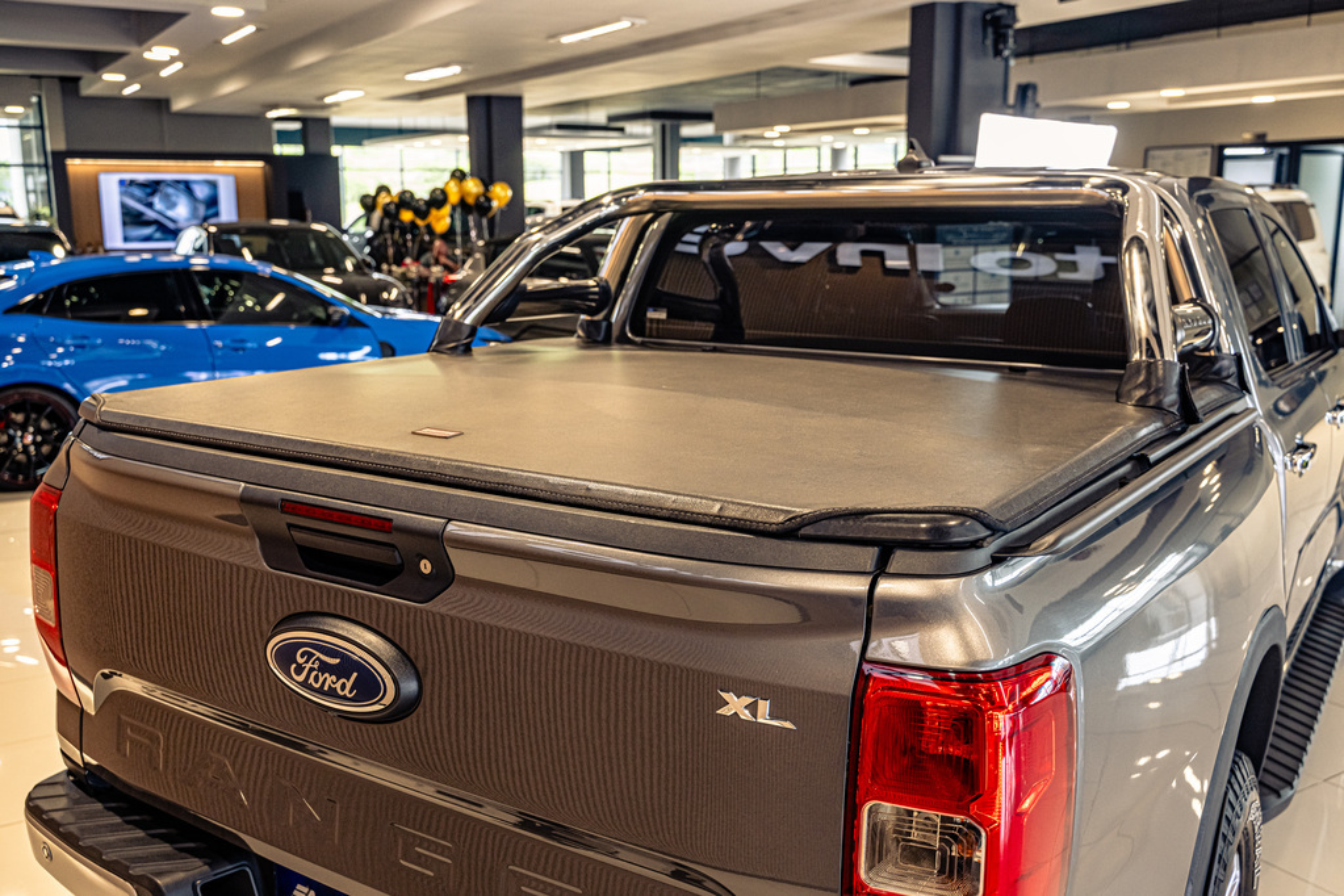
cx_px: 672
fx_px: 1232
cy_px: 448
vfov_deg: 40.0
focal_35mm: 33
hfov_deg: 57.2
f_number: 4.5
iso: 500
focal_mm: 33
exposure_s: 1/125
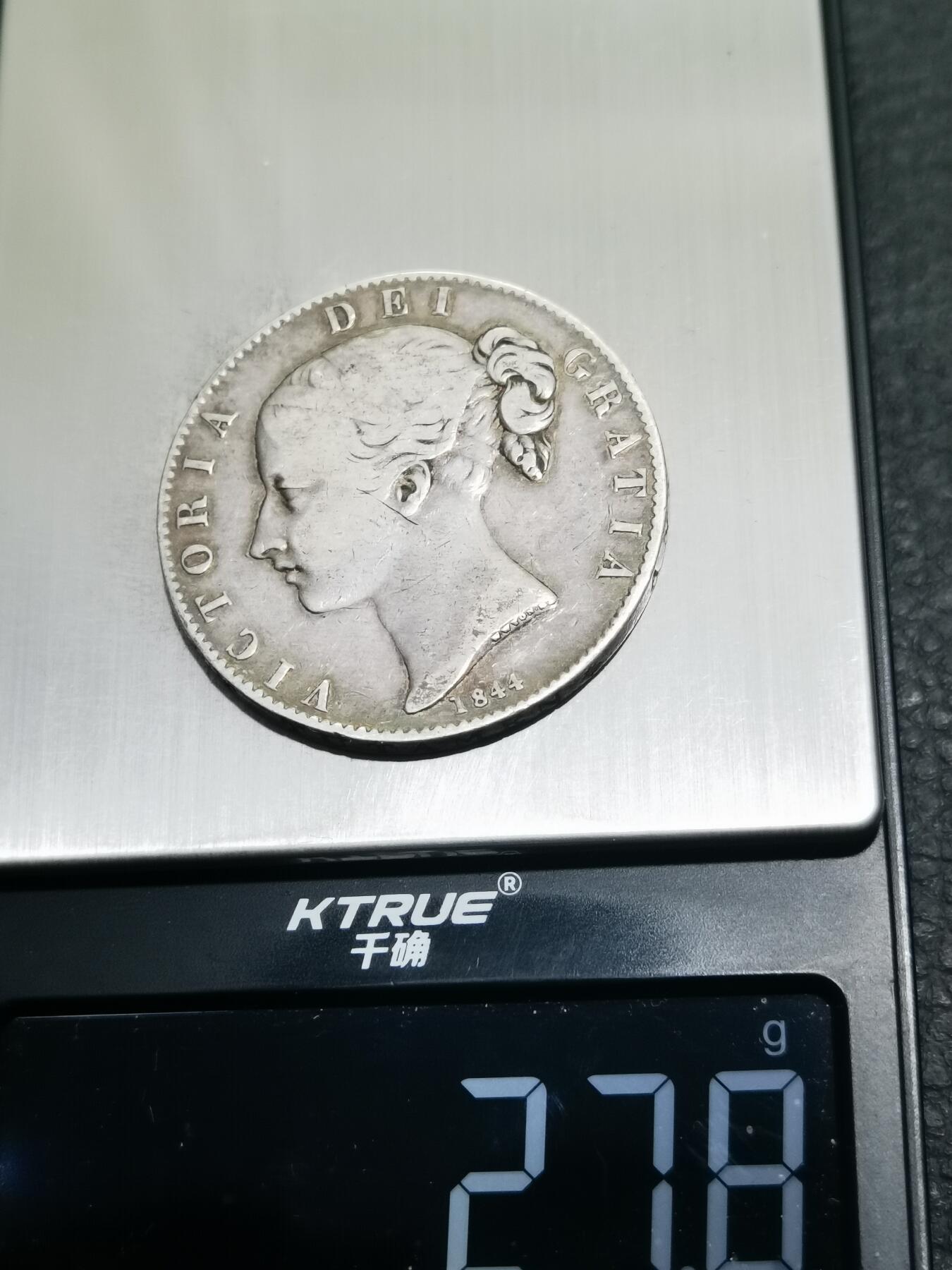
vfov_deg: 34.9
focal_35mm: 55
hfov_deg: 26.6
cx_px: 476
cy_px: 635
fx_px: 2017
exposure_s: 1/100
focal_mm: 6.67
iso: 160
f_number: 1.9
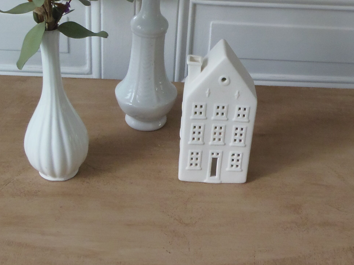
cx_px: 179
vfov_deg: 27.2
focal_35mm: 53
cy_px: 76
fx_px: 542
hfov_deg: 36.2
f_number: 2.9
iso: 160
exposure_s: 1/30
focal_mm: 4.3
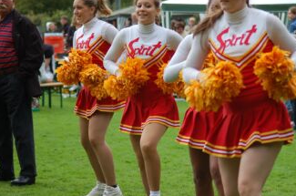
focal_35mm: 199
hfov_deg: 10.4
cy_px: 88
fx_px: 1630
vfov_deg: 6.9
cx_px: 188
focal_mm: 95
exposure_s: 1/500
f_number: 4.2
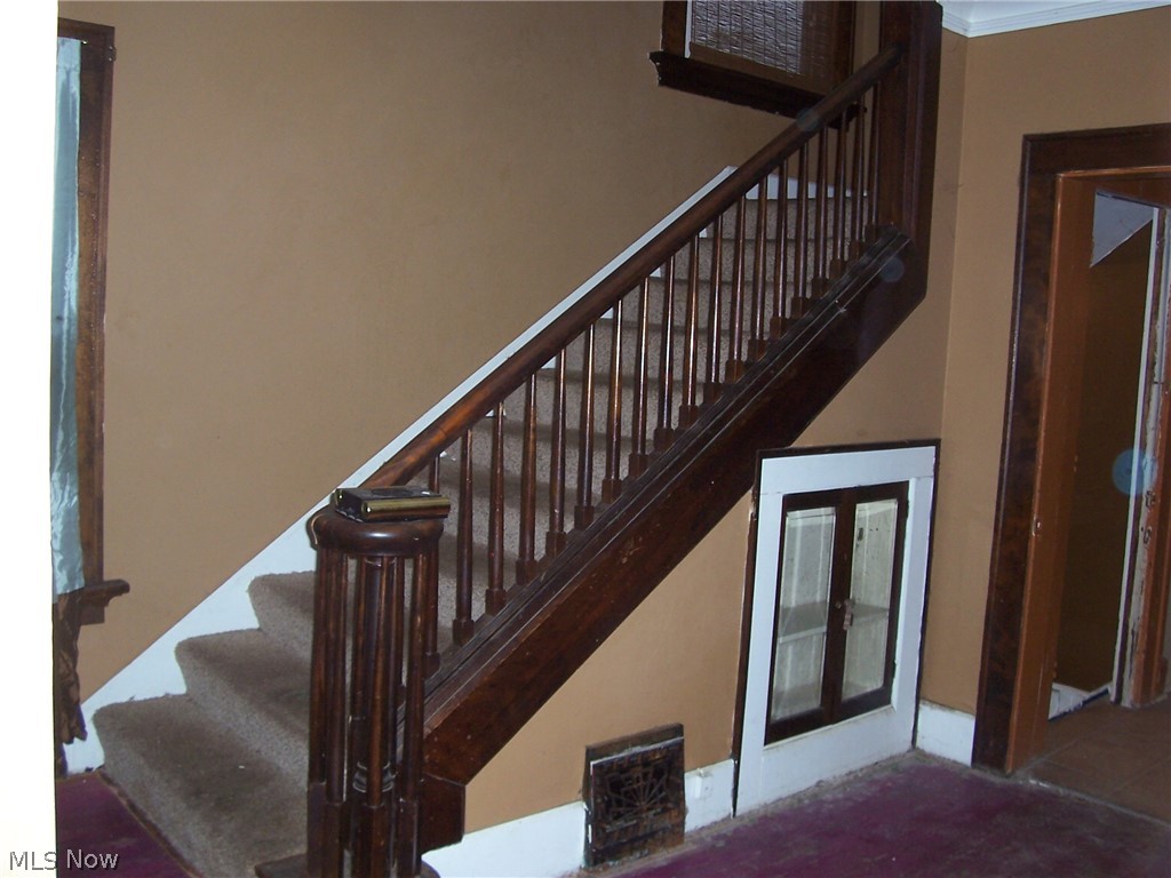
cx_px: 586
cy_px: 439
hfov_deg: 54.0
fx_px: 1150
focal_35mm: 34
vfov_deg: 41.8
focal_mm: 5.6
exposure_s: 1/60
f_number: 2.7
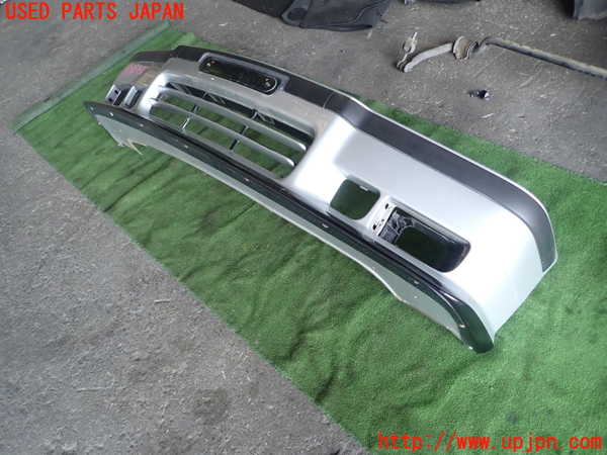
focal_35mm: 25
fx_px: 438
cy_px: 228
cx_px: 304
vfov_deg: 54.9
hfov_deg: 69.4
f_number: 2
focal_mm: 4.5
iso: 100
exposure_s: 1/80
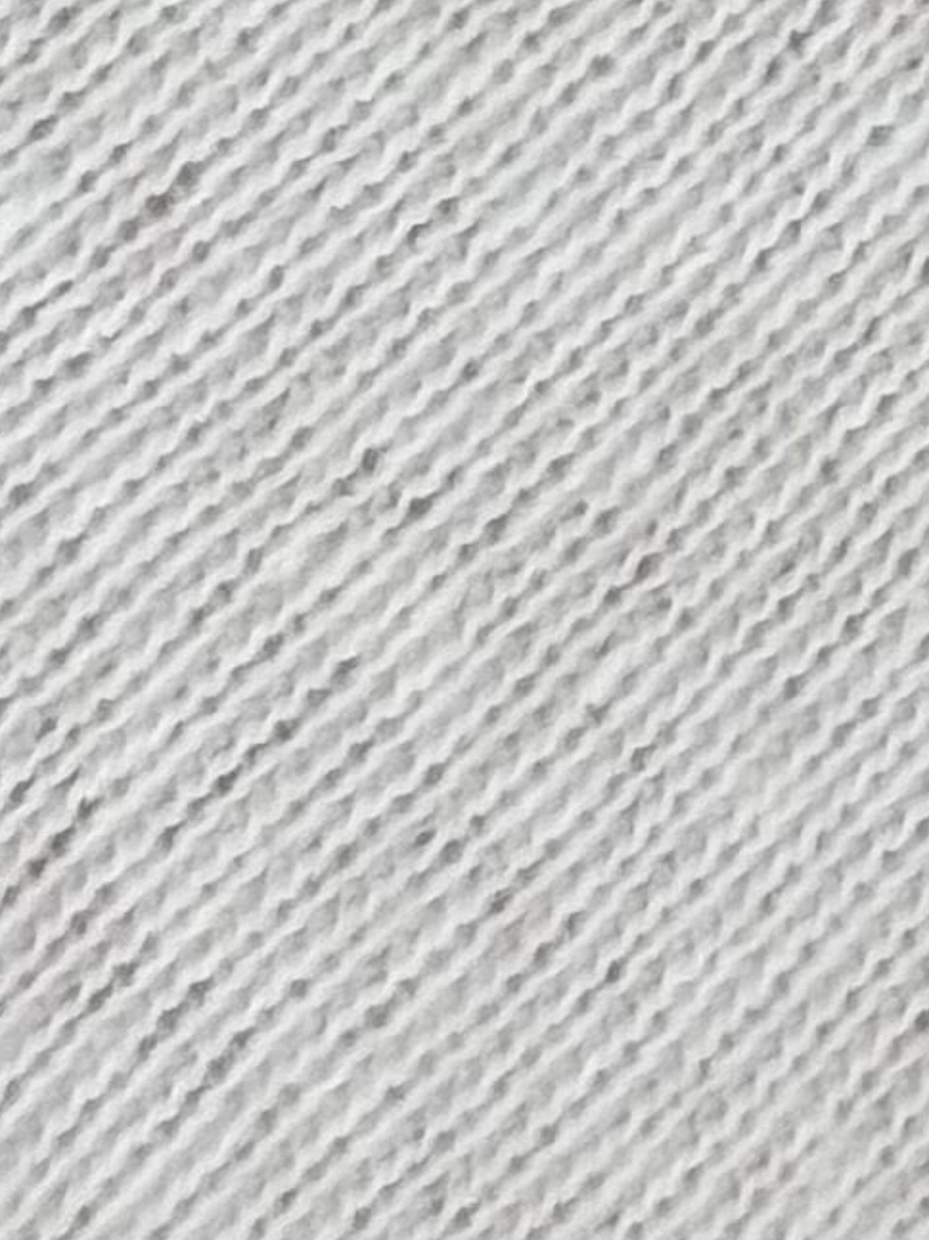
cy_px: -2231
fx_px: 10703
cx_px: 2808
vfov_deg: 6.2
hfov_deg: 4.7
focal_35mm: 299
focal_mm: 6.76
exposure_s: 1/975
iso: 64
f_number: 1.78
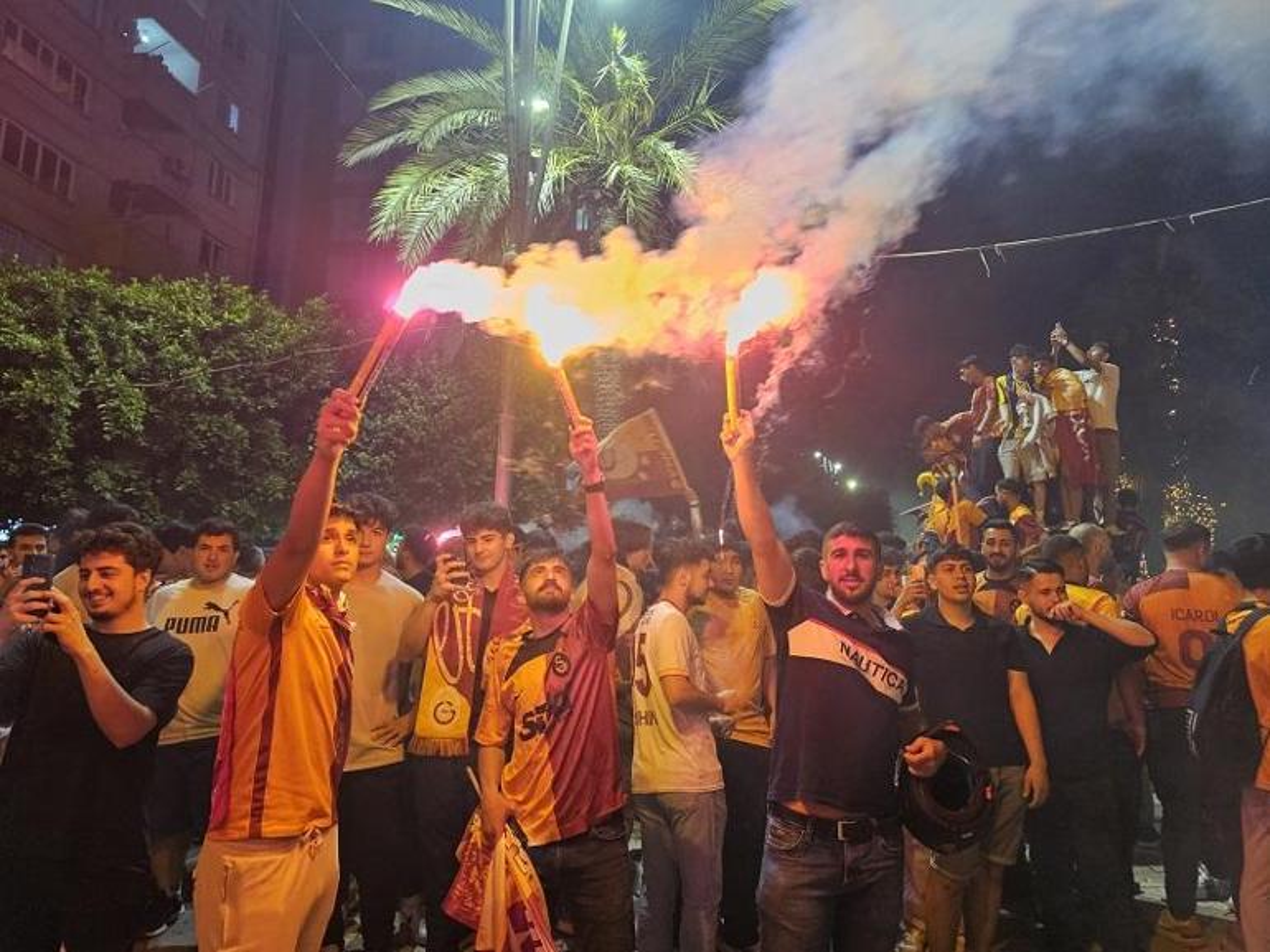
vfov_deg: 58.9
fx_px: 844
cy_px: 476
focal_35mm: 23
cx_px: 635
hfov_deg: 73.9
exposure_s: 1/100
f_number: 1.7
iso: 500
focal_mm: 6.3
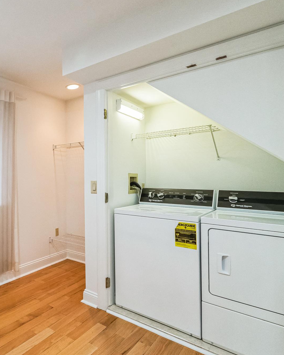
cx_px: 19
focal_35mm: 23
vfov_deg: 72.6
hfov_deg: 52.2
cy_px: 175
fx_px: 242
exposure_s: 1/200
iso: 3200
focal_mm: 16
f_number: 7.1
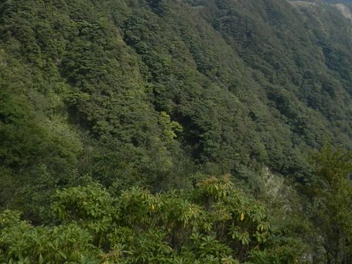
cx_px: 197
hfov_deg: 42.9
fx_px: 447
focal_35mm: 44
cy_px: 38
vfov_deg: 31.6
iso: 80
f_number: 8.7
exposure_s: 1/125
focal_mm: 4.5
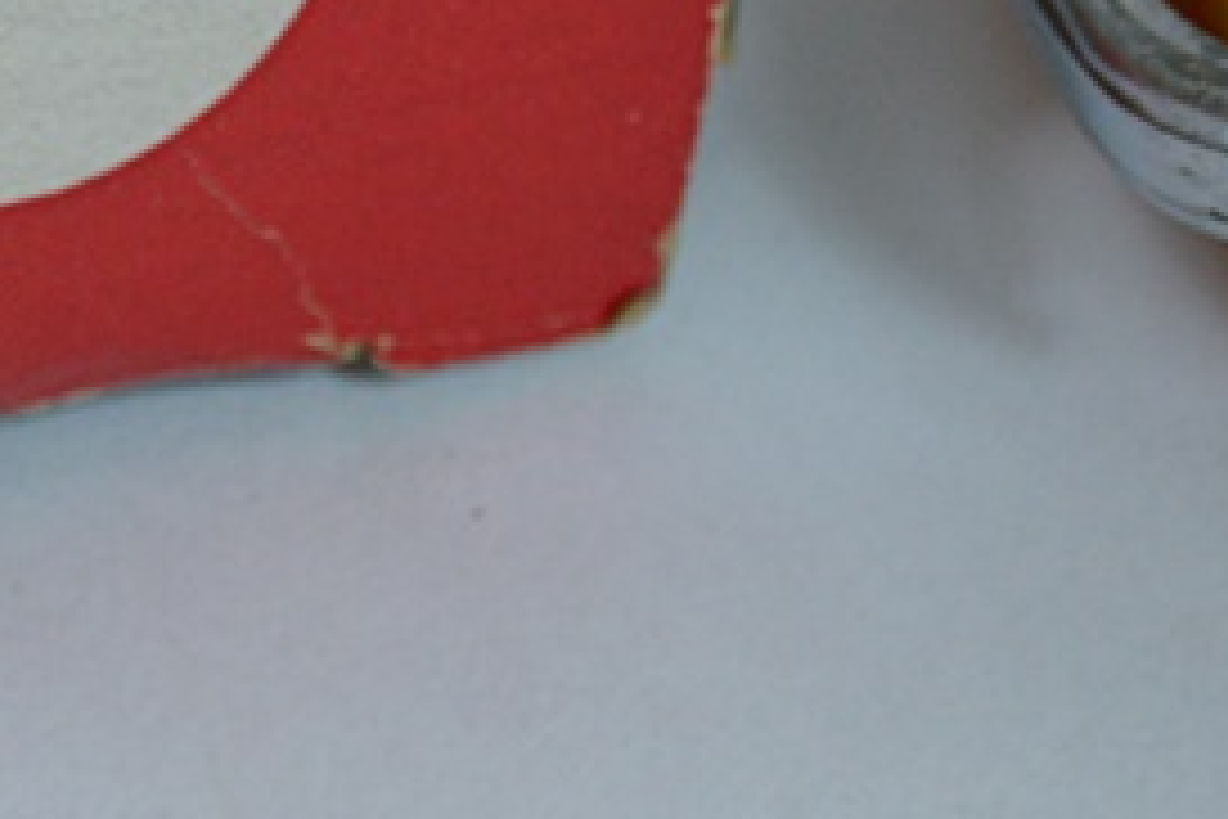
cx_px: -36
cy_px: -385
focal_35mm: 302
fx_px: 10295
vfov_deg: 4.5
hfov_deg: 6.8
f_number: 5.6
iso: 450
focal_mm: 55
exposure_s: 1/60
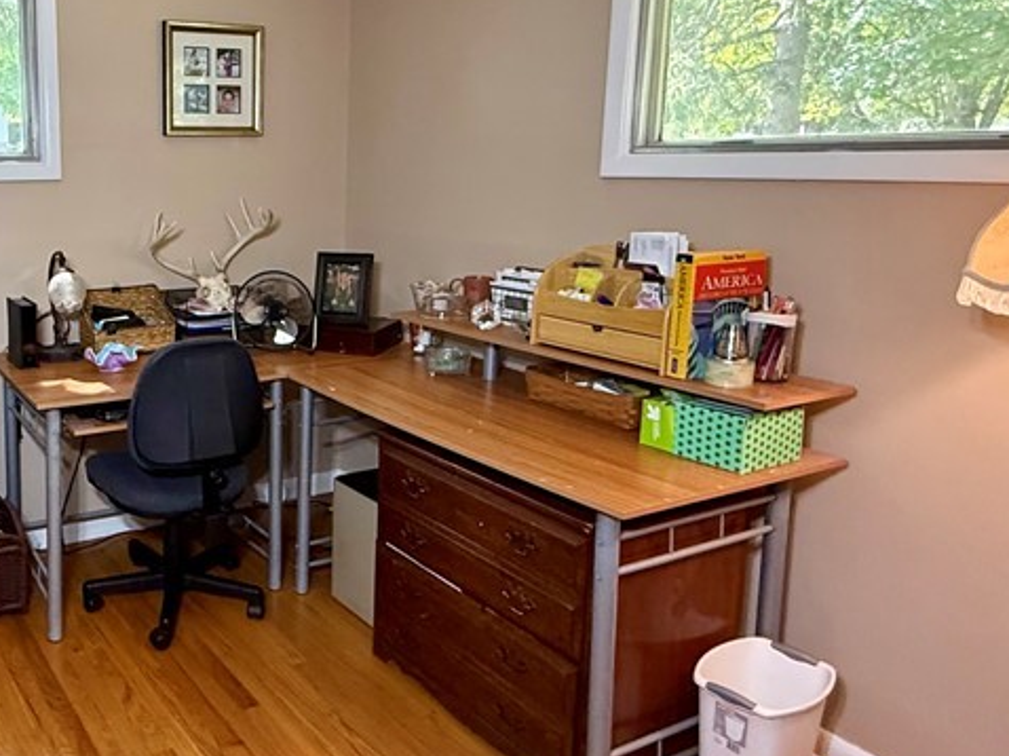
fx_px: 874
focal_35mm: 30
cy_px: 308
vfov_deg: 46.5
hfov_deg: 54.9
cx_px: 171
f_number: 2.2
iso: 500
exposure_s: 1/120
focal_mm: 2.22
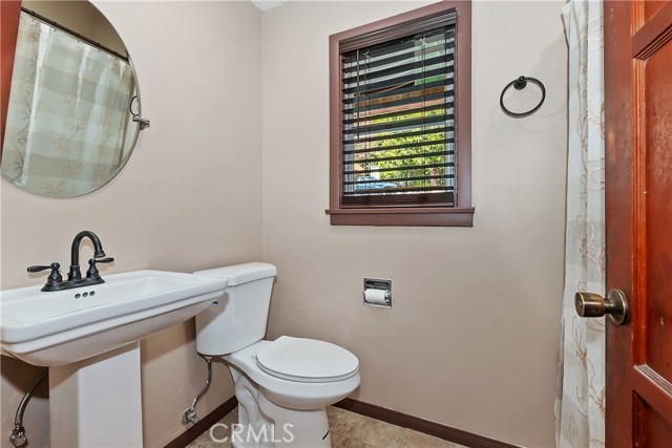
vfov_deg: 77.4
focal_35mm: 15
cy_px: 224
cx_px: 336
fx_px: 280
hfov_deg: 100.4
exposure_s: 1/30
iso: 400
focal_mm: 10
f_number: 8
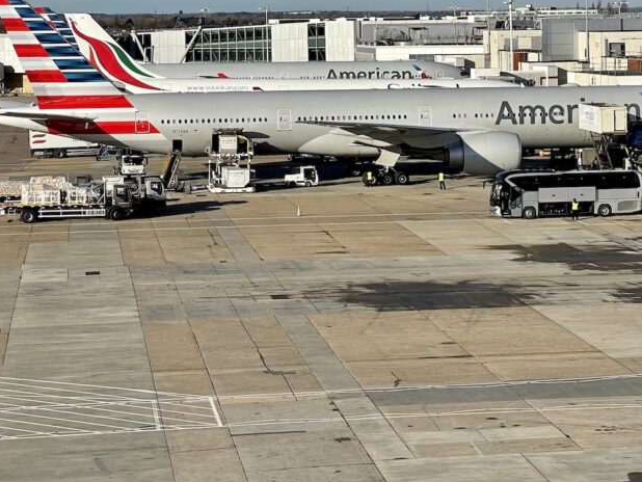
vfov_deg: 13.9
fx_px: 1967
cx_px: 442
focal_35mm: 106
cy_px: 110
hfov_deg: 18.5
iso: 20
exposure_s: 1/1980
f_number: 2.2
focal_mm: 7.5
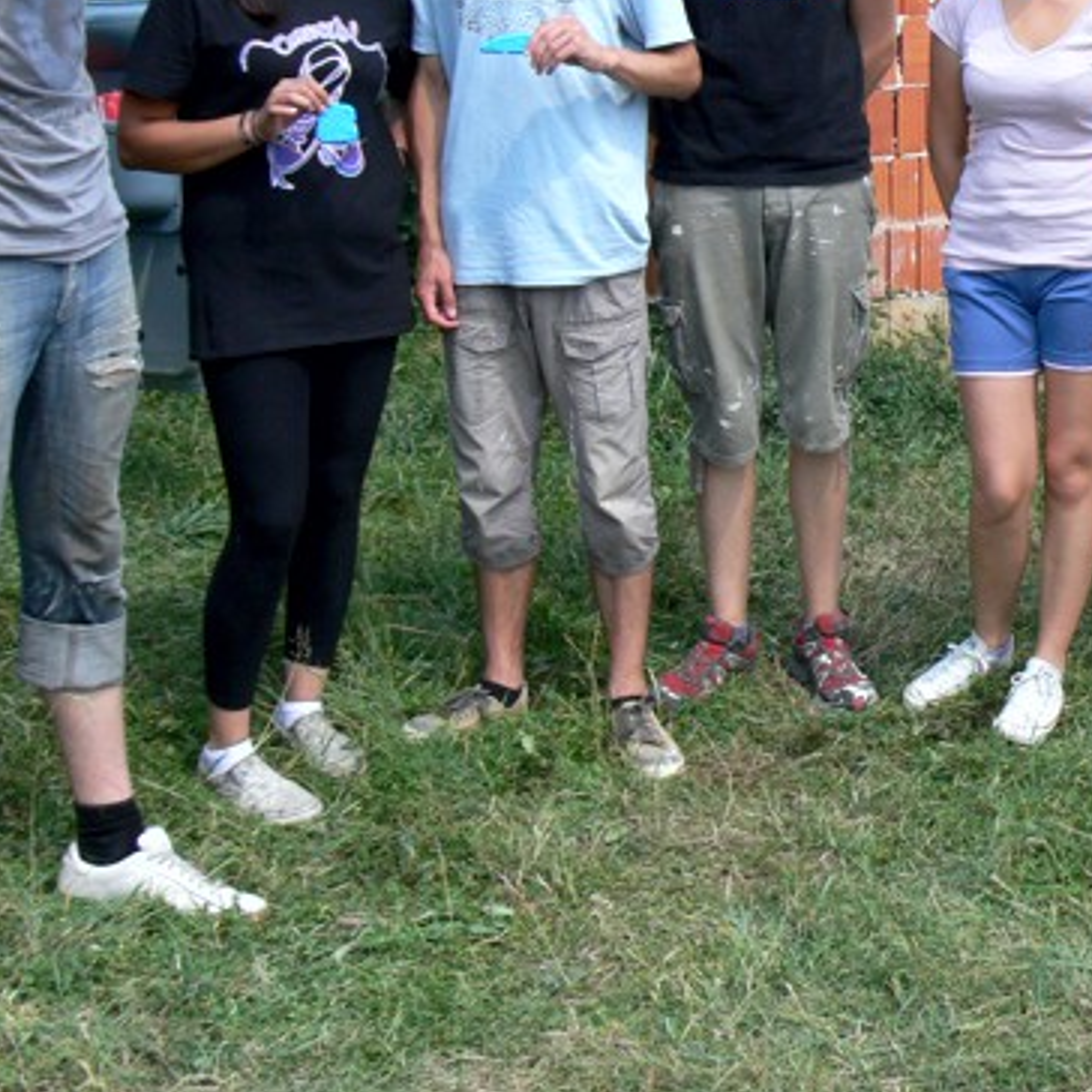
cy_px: 237
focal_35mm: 68
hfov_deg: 24.9
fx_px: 2427
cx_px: 888
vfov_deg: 25.0
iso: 100
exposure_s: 1/160
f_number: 5.6
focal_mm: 7.4
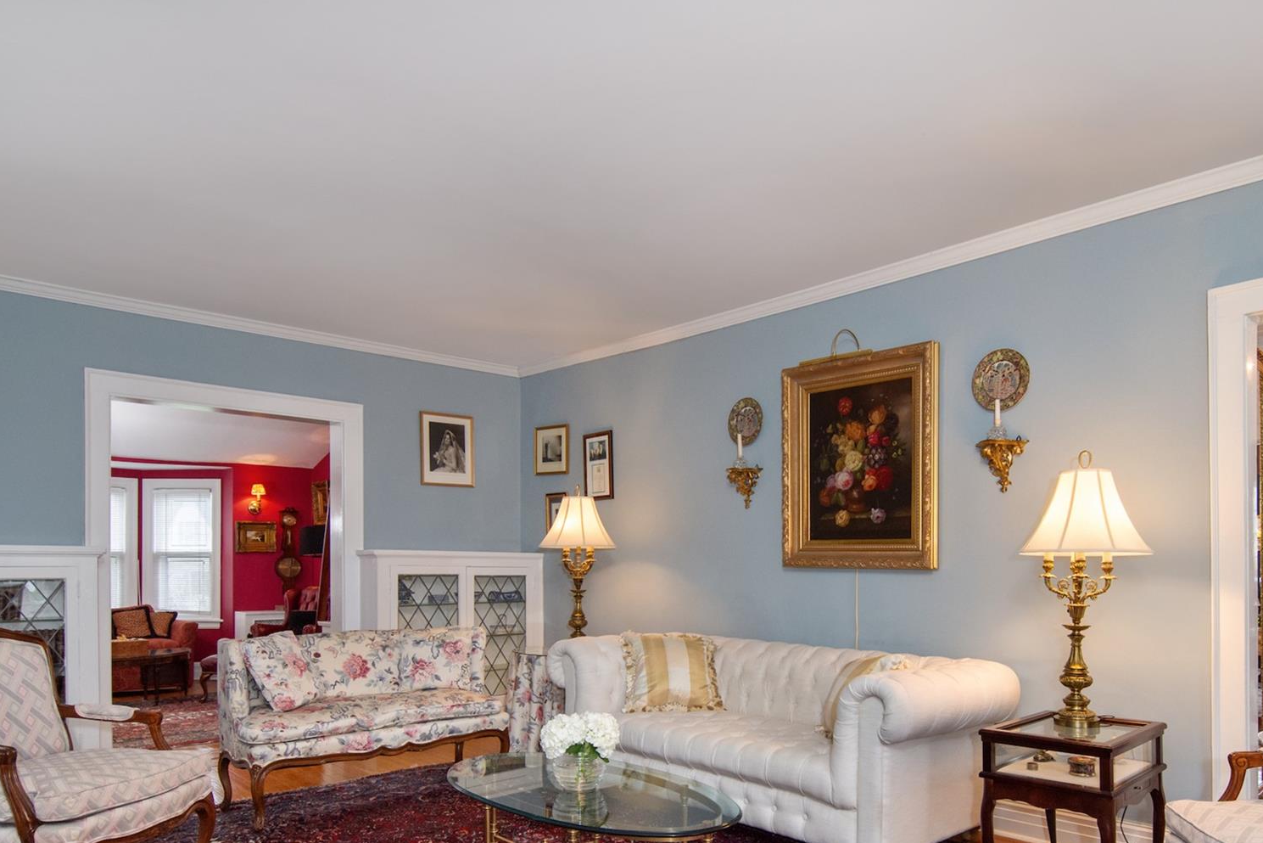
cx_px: 730
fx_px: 796
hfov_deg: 76.3
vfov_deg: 54.6
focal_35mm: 23
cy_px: 564
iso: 640
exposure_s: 1/50
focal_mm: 11
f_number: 8
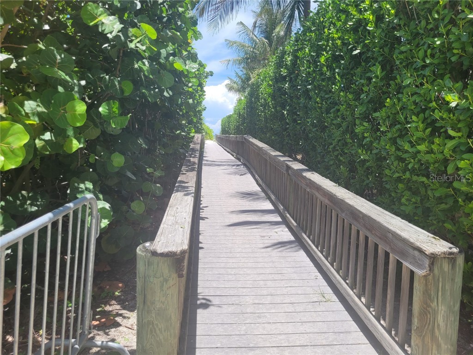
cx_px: 236
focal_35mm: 26
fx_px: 355
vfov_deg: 53.1
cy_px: 178
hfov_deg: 67.3
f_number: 1.8
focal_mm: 5.4
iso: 40
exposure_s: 1/1422
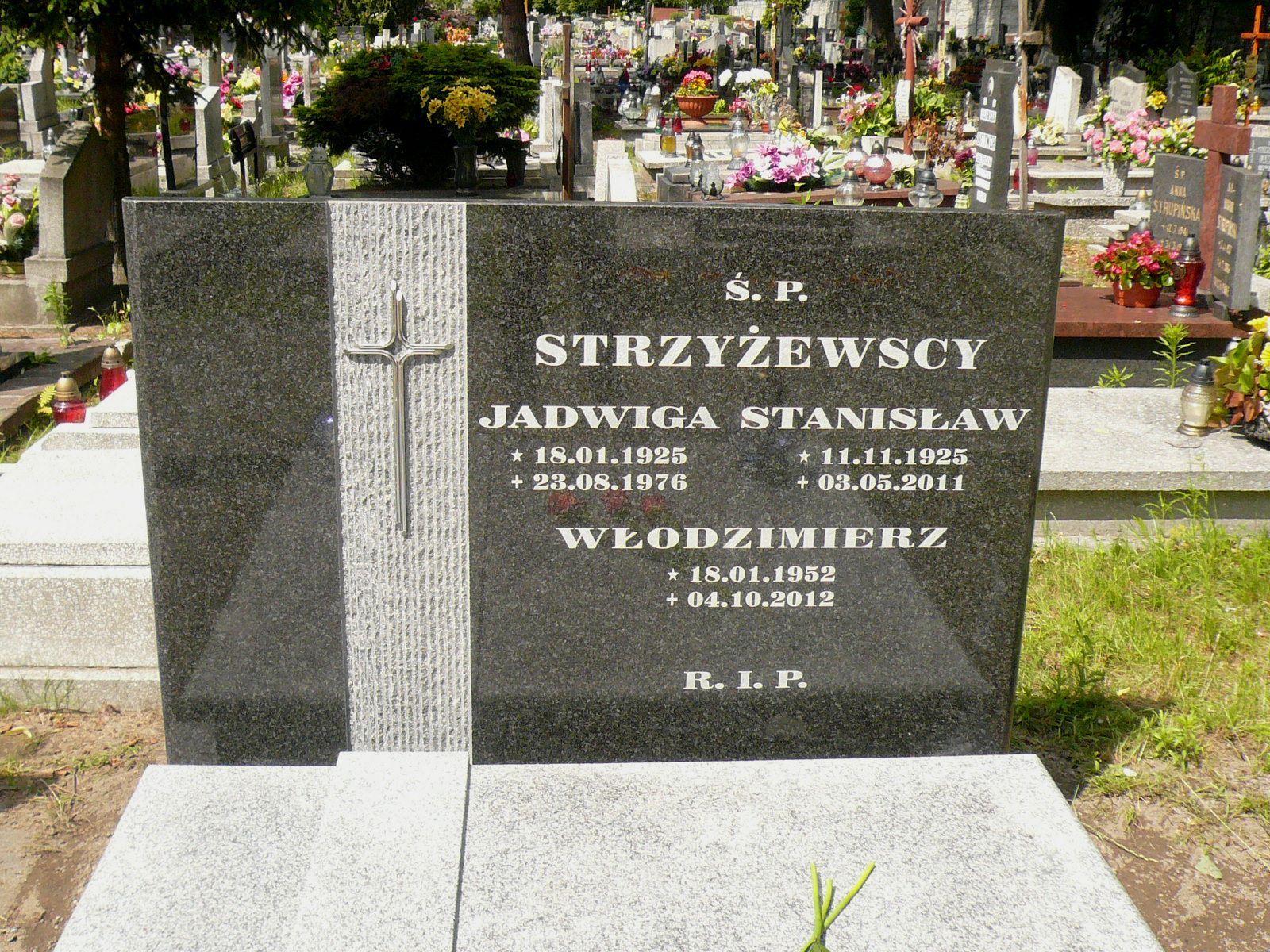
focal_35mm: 39
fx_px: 1431
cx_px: 635
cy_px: 476
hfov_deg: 47.9
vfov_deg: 36.8
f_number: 2.8
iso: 100
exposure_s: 1/800
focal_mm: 4.6
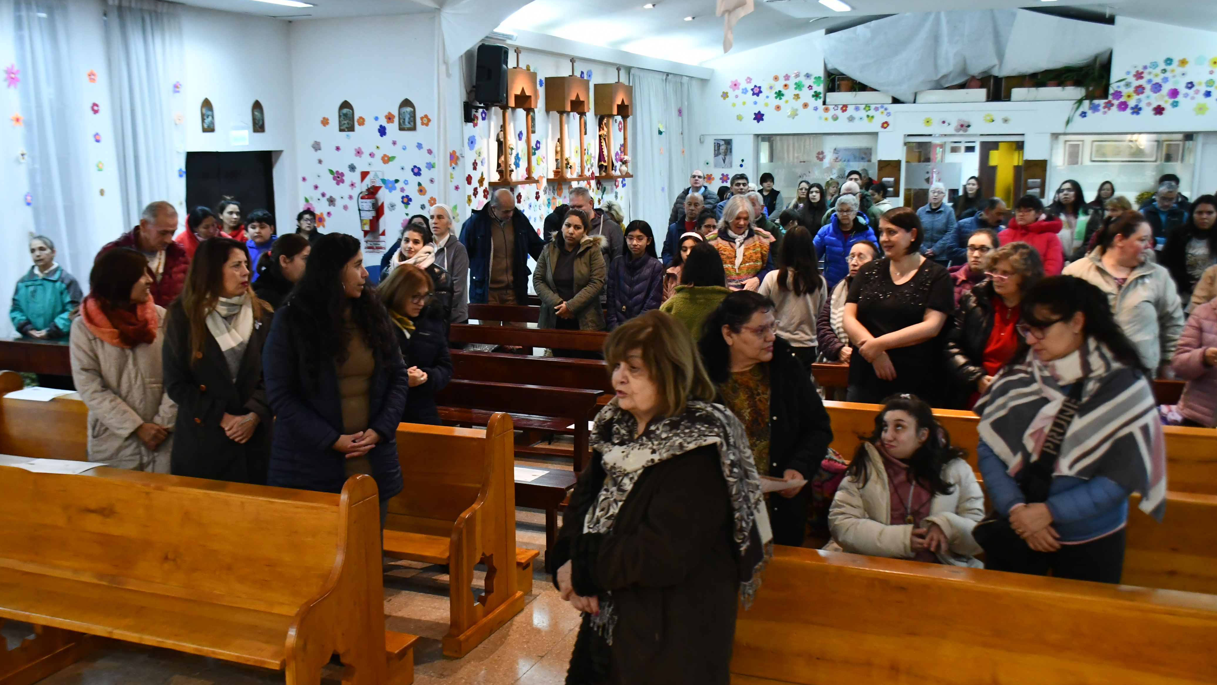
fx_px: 1162
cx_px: 605
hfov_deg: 55.3
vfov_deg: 32.8
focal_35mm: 36
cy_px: 389
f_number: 5.6
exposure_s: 1/40
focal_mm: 23
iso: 3200
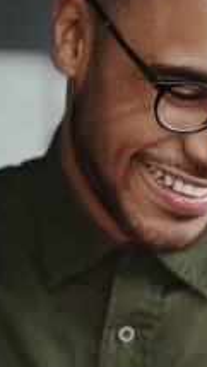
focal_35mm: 175
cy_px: 322
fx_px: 1707
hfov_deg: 6.7
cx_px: 417
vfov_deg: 12.2
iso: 400
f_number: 1.8
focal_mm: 35
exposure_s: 1/800
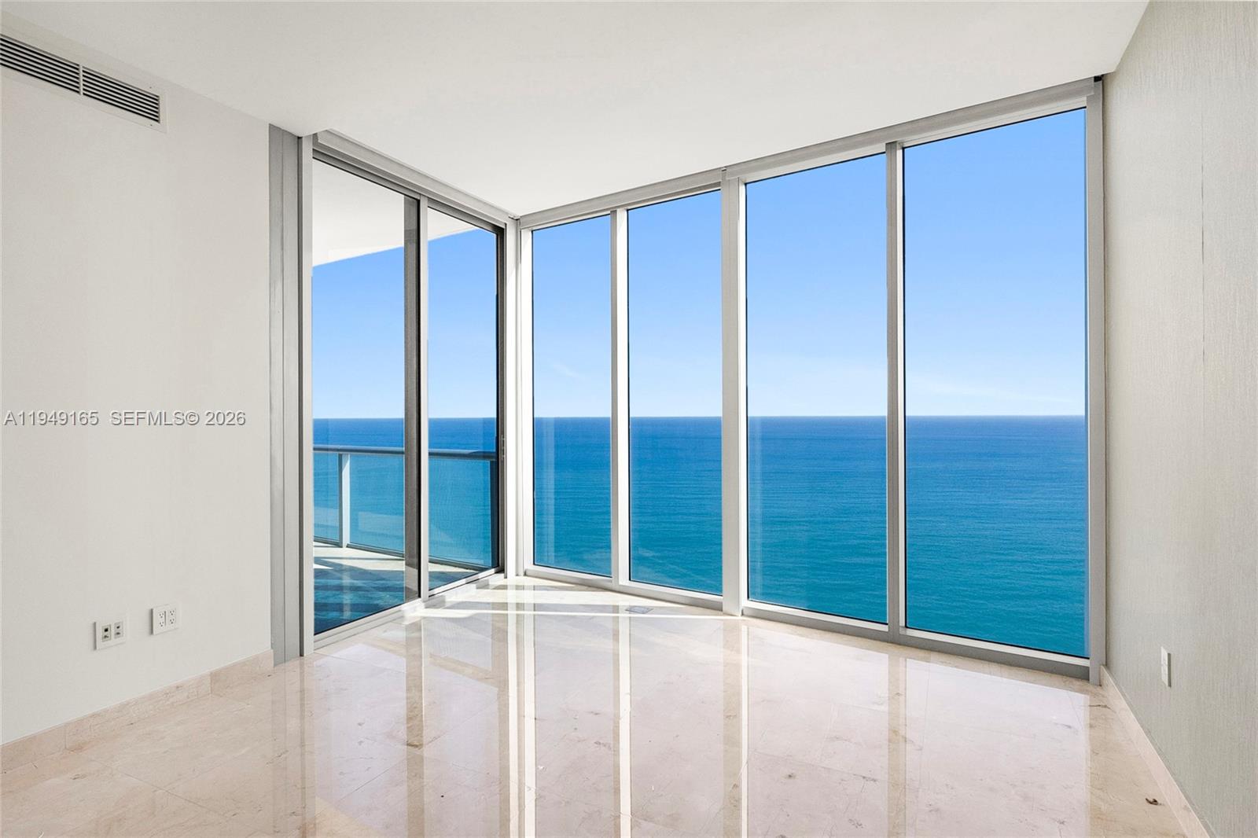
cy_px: 419
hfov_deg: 90.0
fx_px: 629
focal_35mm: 18
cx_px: 629
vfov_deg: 67.4
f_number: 8
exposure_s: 1/1000
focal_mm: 12
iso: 400
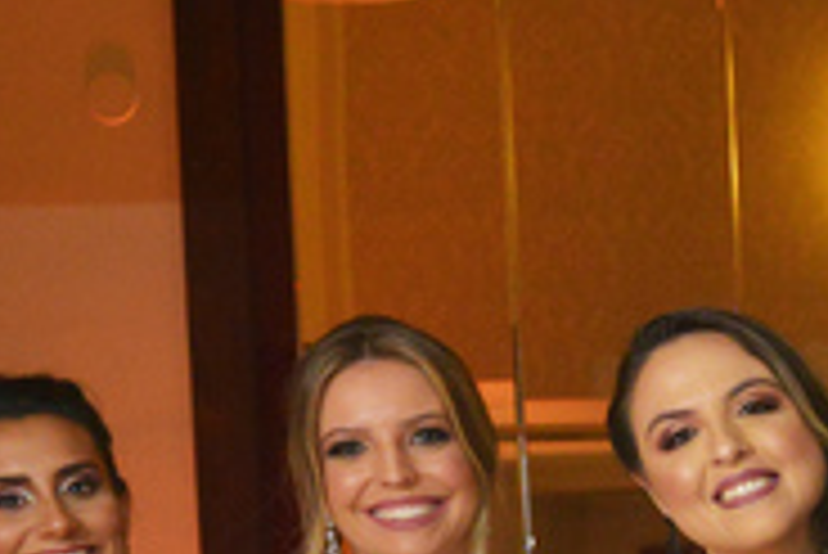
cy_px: 1101
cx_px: 2178
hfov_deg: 8.7
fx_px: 4811
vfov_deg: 6.4
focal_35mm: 209
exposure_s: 1/160
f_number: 6.3
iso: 1250
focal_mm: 32
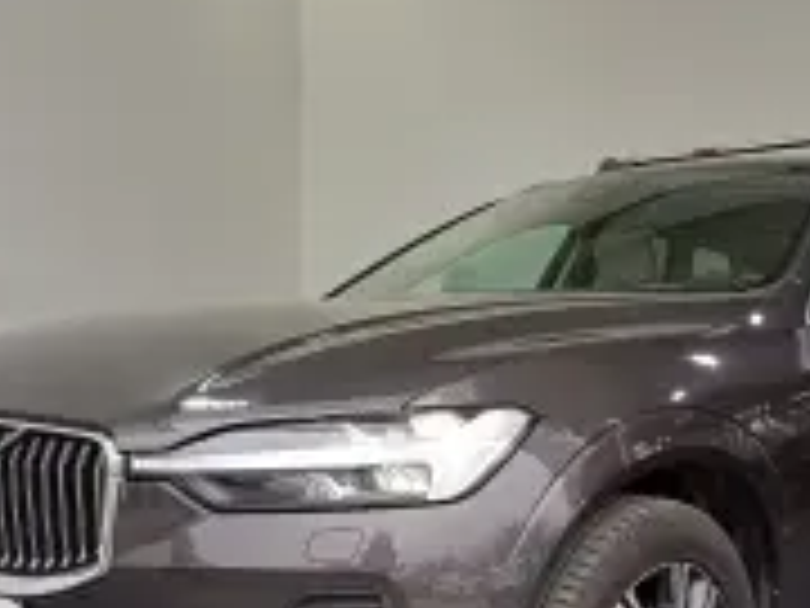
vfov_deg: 28.4
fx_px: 1170
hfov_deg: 38.0
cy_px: 504
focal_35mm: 50
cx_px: 495
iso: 80
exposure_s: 1/100
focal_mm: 4.65
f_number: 1.8
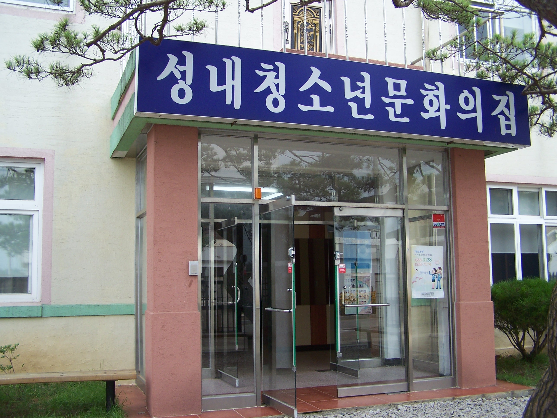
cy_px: 209
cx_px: 278
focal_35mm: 38
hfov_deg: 49.0
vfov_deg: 37.7
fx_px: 611
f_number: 2.8
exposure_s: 1/250
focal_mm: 6.3
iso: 80
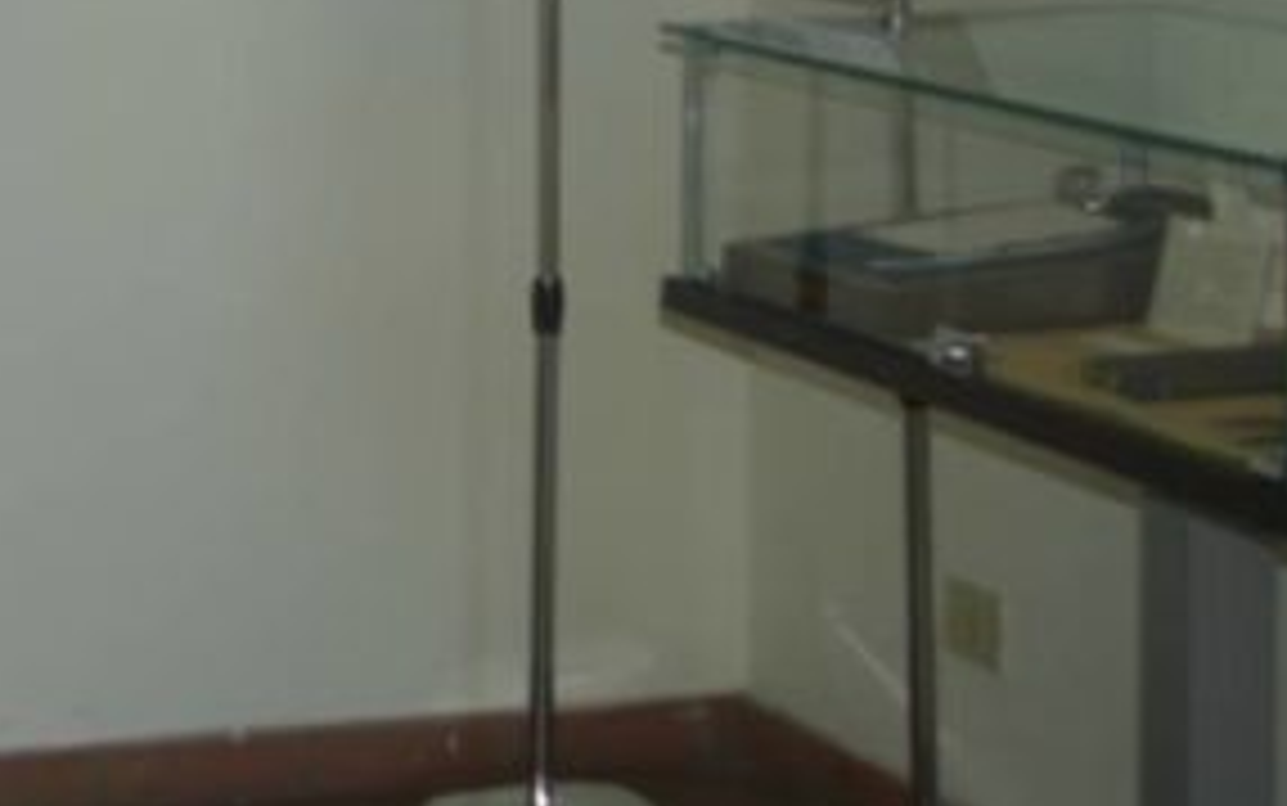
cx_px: -54
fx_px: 4000
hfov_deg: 17.8
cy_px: -142
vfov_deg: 11.3
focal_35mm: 114
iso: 100
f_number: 4
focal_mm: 30.63
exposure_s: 1/45
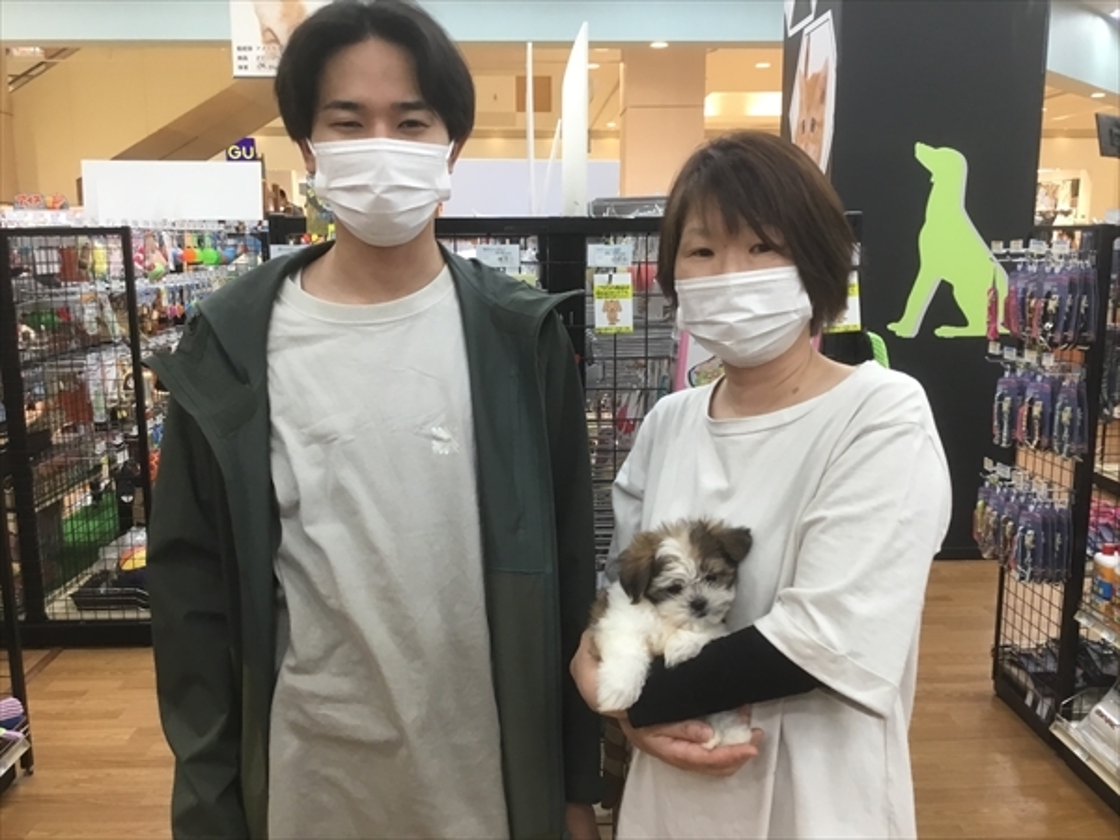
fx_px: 1003
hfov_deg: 58.4
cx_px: 560
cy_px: 420
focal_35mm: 31
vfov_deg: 45.4
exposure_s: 1/33
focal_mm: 3.3
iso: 64
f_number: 2.4
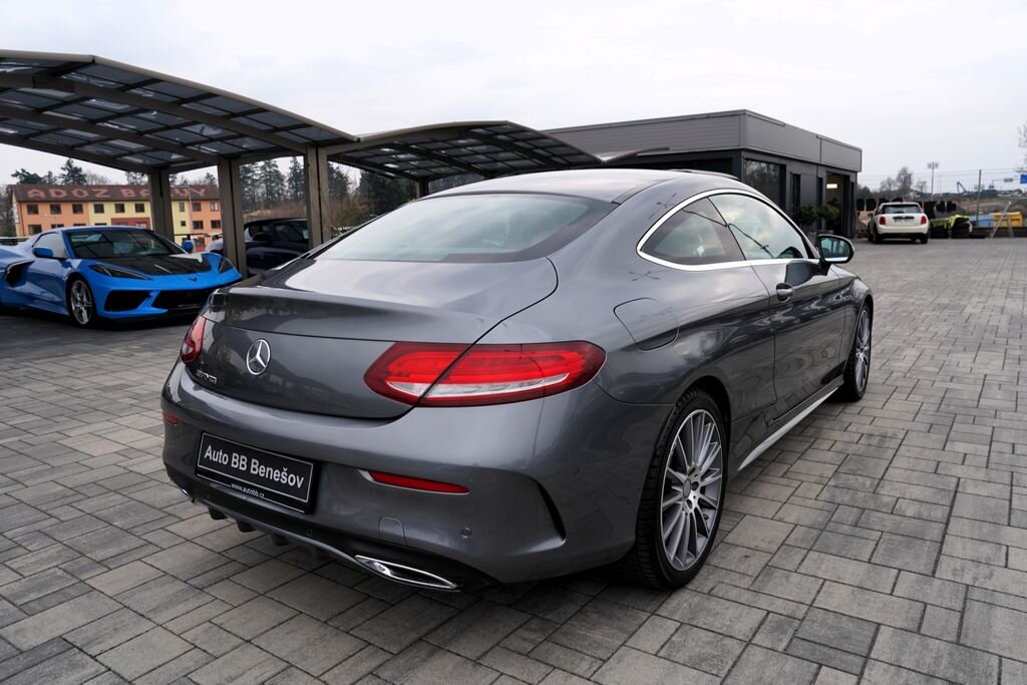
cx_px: 514
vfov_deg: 51.3
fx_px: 713
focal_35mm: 25
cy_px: 342
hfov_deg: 71.5
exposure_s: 1/160
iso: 100
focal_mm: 25
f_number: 6.3
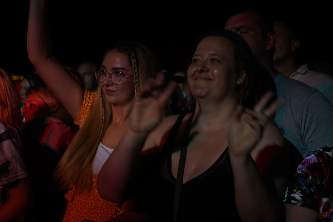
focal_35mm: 63
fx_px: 583
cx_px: 166
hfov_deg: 31.9
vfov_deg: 21.6
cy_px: 111
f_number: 4
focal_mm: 63
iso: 2500
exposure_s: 1/100
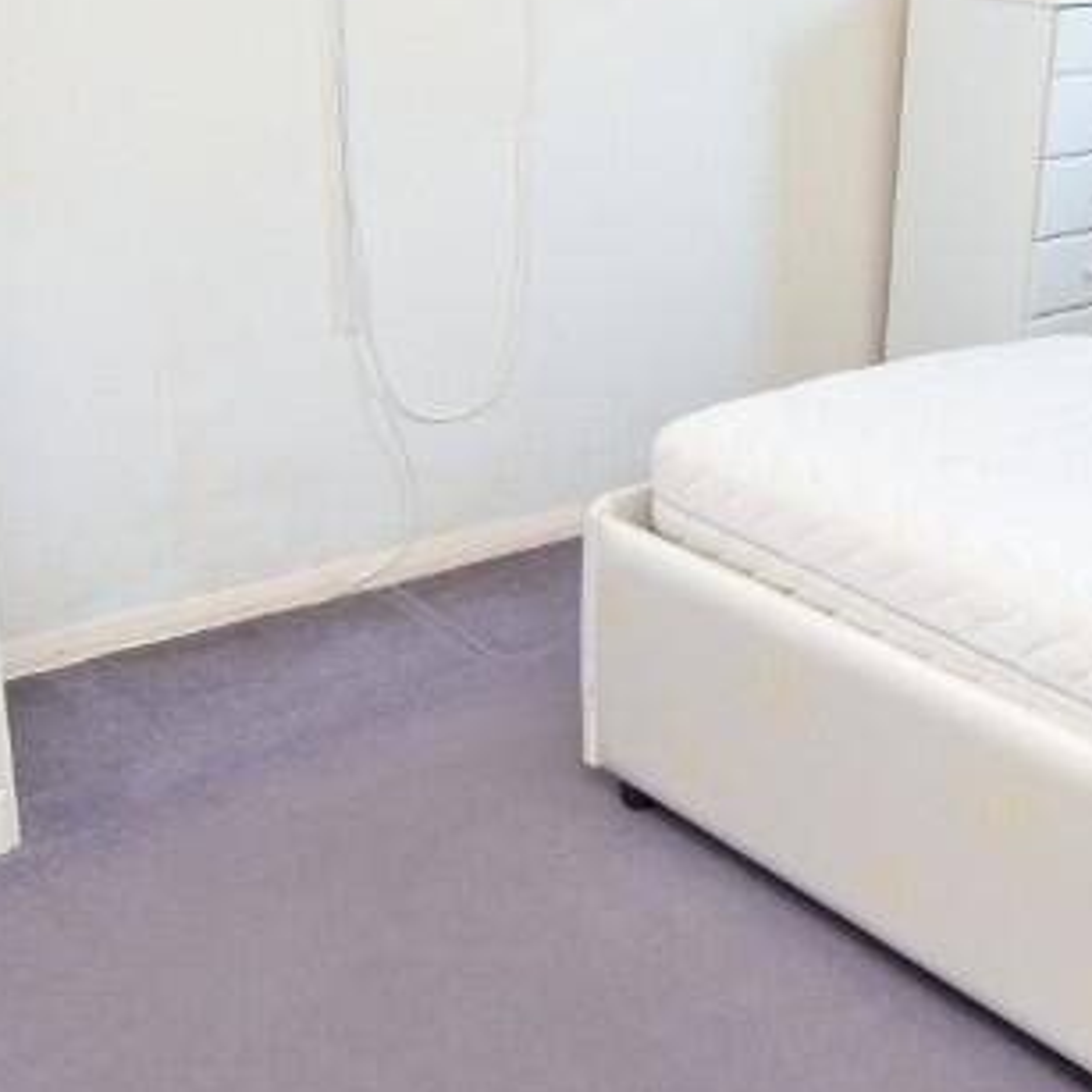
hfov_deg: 33.1
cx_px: 719
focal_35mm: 51
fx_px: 1820
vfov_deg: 33.4
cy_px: 477
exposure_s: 1/60
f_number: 4
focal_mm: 12
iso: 900
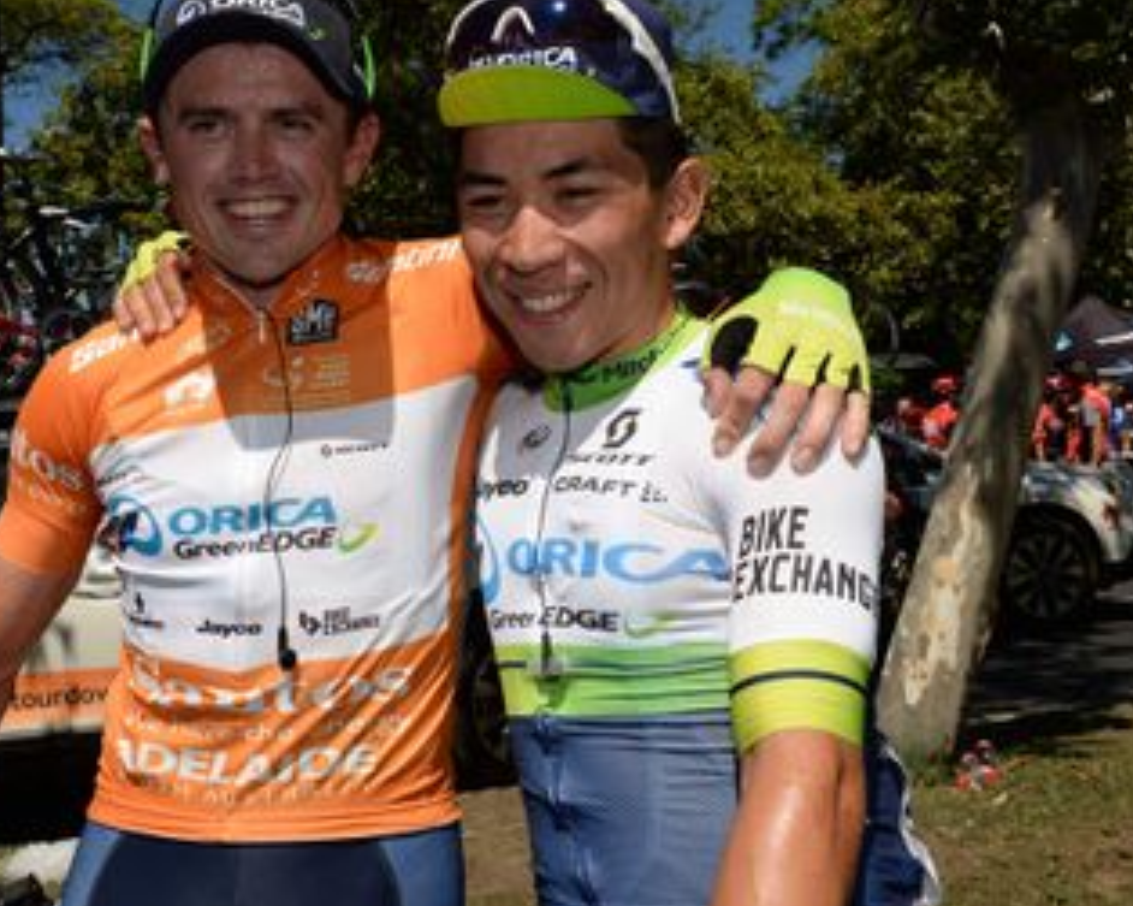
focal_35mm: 43
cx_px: 527
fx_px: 1441
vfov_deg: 34.8
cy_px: 406
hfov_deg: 42.9
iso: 200
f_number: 14
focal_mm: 32
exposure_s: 1/250
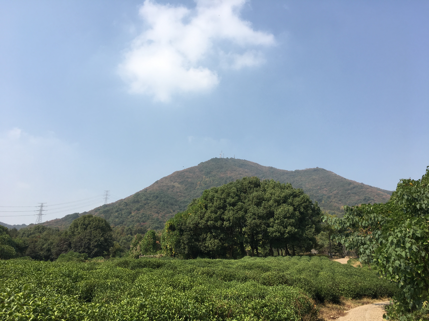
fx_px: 359
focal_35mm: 29
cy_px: 160
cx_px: 214
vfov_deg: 48.2
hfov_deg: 61.7
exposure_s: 1/1637
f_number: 2.2
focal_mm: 4.15
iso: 25
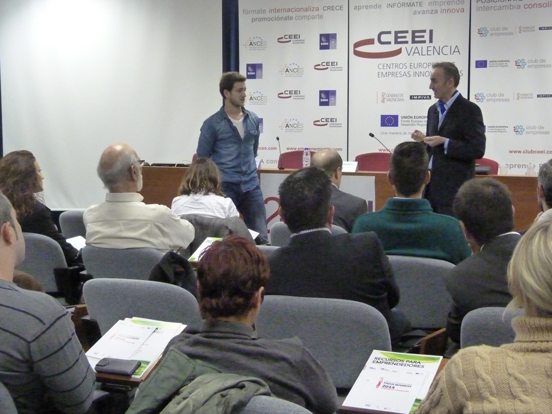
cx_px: 287
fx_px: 861
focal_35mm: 54
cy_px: 208
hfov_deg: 35.5
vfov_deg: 27.0
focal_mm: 9.2
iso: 1250
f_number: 3.2
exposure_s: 1/40
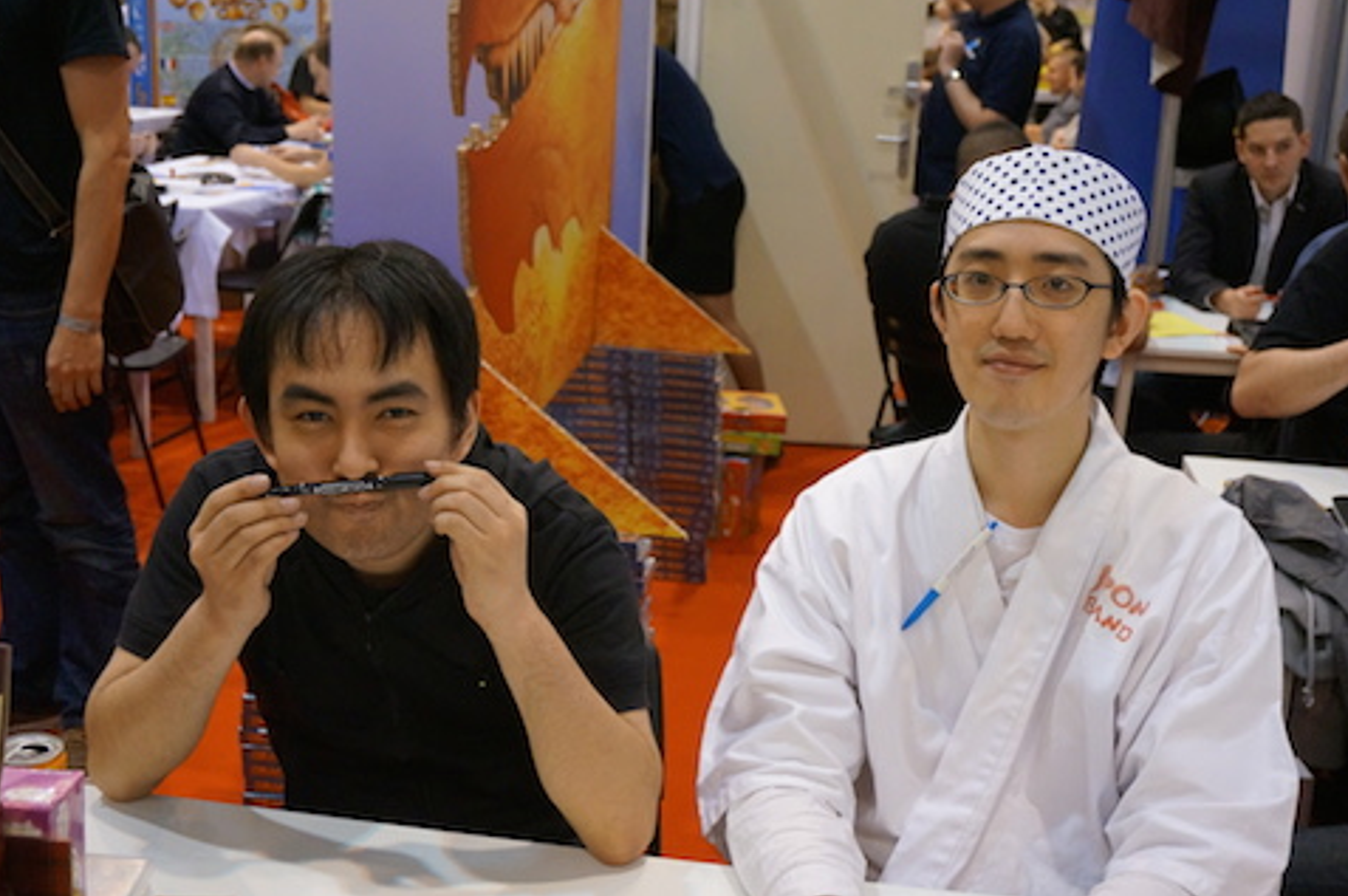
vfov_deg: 30.4
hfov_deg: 44.5
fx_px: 1646
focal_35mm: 44
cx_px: 667
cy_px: 430
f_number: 4.5
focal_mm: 28
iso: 3200
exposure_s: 1/125
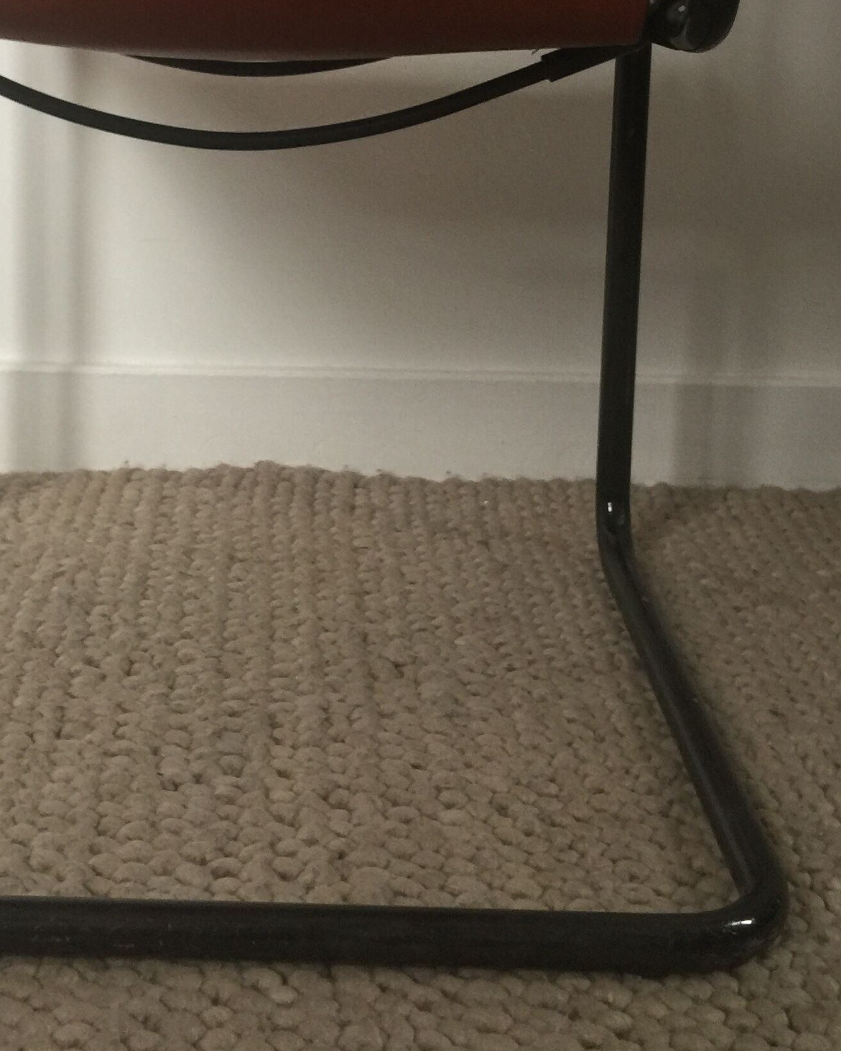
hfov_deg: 26.9
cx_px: 261
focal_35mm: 56
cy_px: 170
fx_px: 1742
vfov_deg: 32.4
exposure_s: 1/33
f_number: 2.2
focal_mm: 4.15
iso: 50
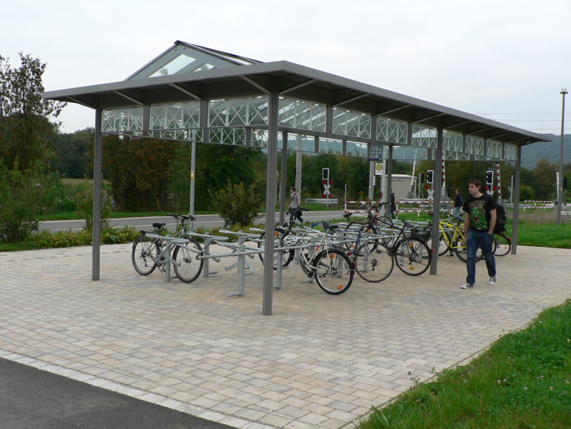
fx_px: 594
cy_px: 214
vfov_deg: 39.7
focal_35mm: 36
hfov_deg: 51.4
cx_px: 286
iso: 80
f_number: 4
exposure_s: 1/160
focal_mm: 6
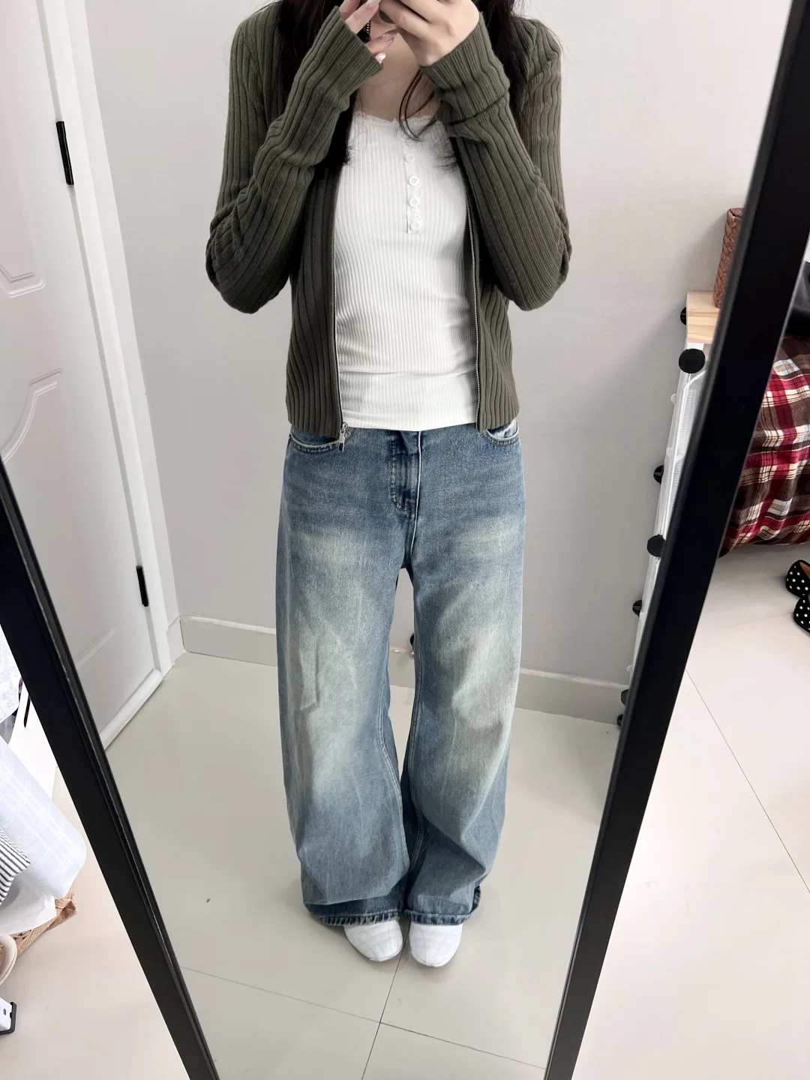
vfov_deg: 67.3
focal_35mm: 26
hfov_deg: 53.1
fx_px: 811
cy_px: 540
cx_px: 405
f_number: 1.5
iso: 125
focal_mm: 5.7
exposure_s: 1/119
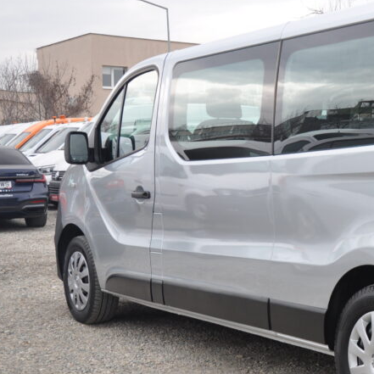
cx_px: 409
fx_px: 795
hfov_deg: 24.7
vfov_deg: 26.5
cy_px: 181
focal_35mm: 65
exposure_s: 1/125
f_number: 5.6
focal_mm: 22
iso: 400
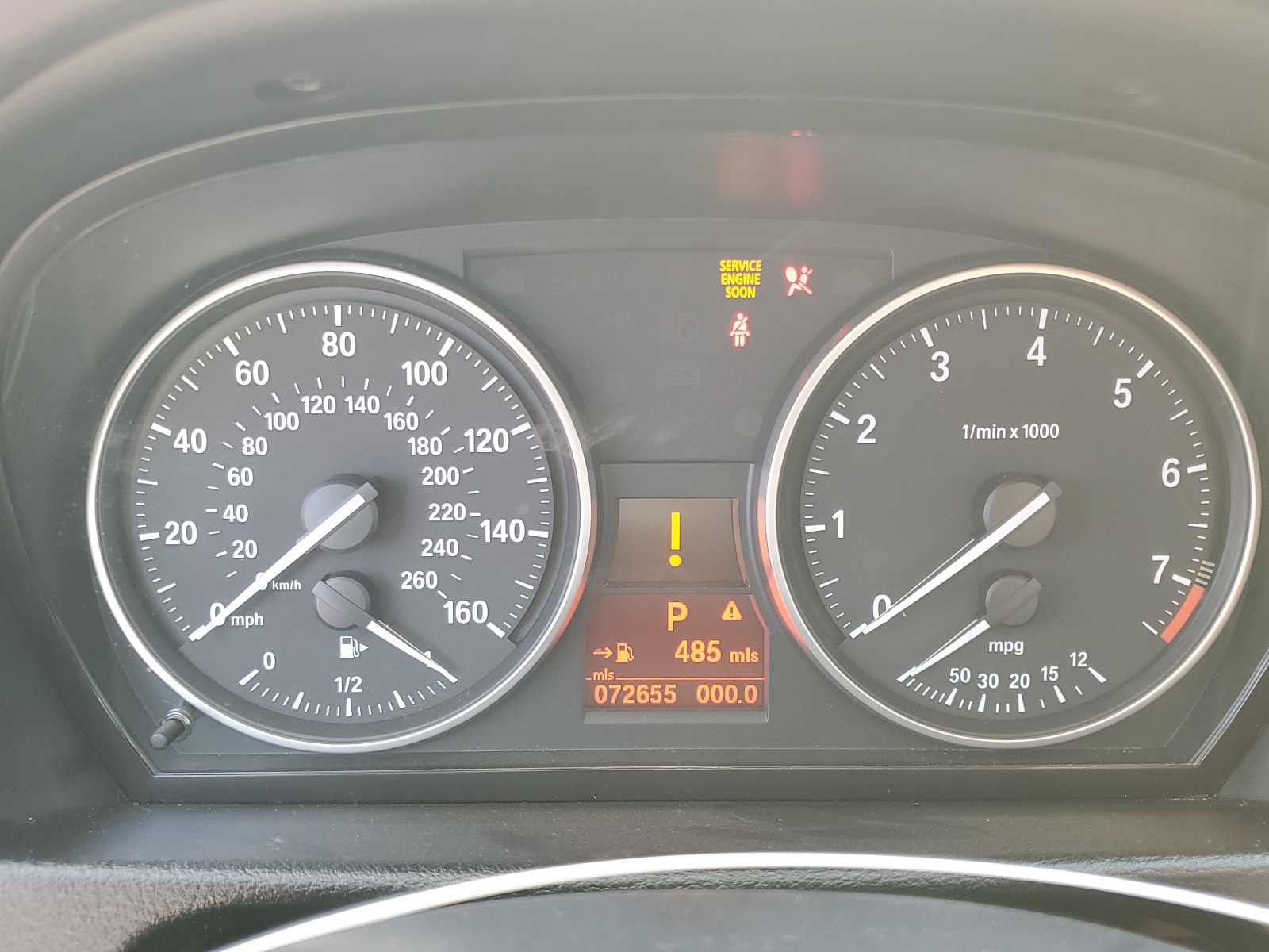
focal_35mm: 26
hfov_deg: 67.3
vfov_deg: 53.1
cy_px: 476
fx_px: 953
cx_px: 634
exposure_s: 1/50
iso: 58
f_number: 1.5
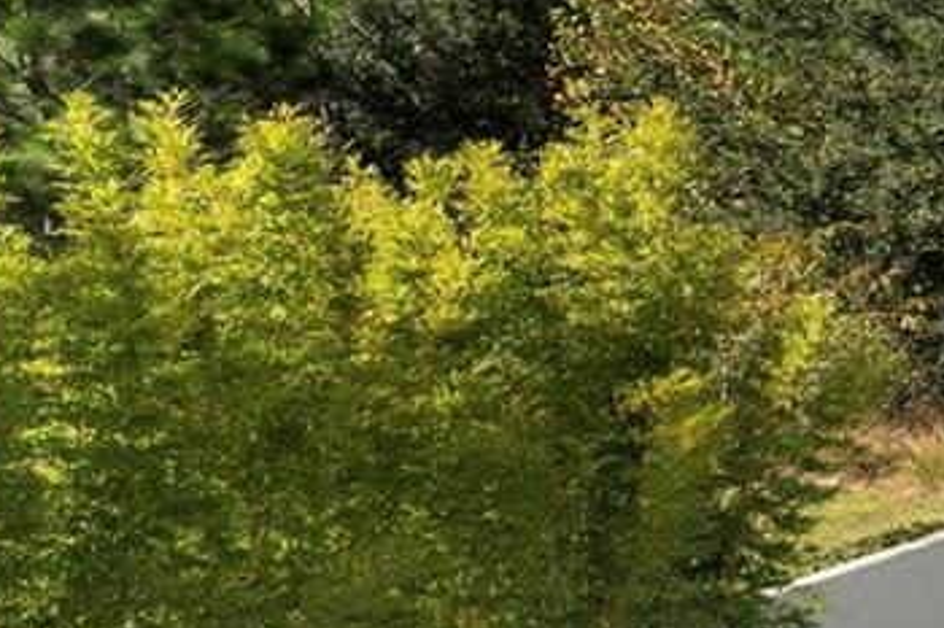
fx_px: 1677
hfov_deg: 17.0
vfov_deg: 21.2
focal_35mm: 64
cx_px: 2077
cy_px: 224
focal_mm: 14
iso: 200
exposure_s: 1/500
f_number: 7.1
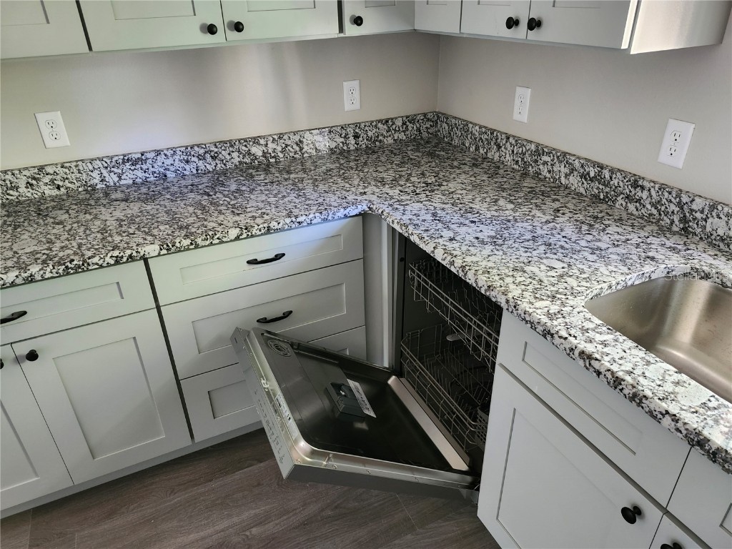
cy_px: 274
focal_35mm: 23
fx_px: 486
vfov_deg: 58.9
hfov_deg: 73.9
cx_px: 366
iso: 500
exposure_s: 1/30
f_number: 1.8
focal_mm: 5.54
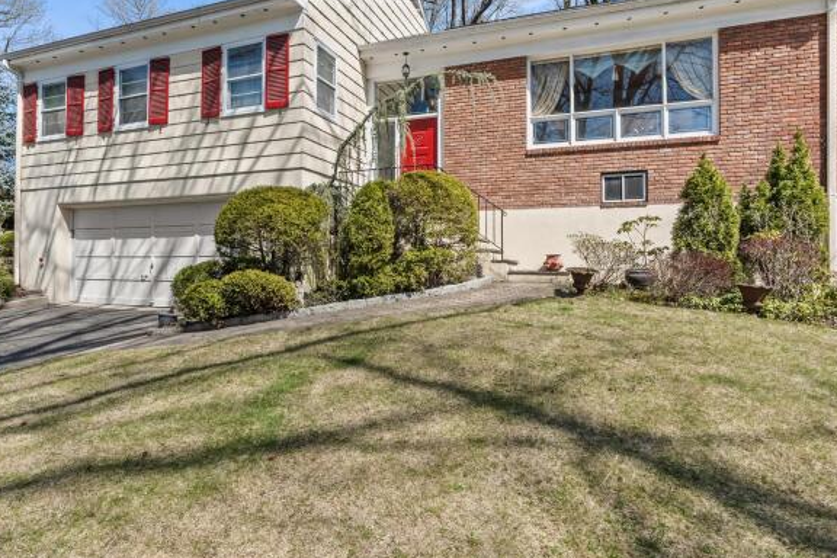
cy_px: 228
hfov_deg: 84.0
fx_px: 465
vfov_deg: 61.5
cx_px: 413
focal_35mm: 20
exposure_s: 1/500
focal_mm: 16
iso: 800
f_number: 8
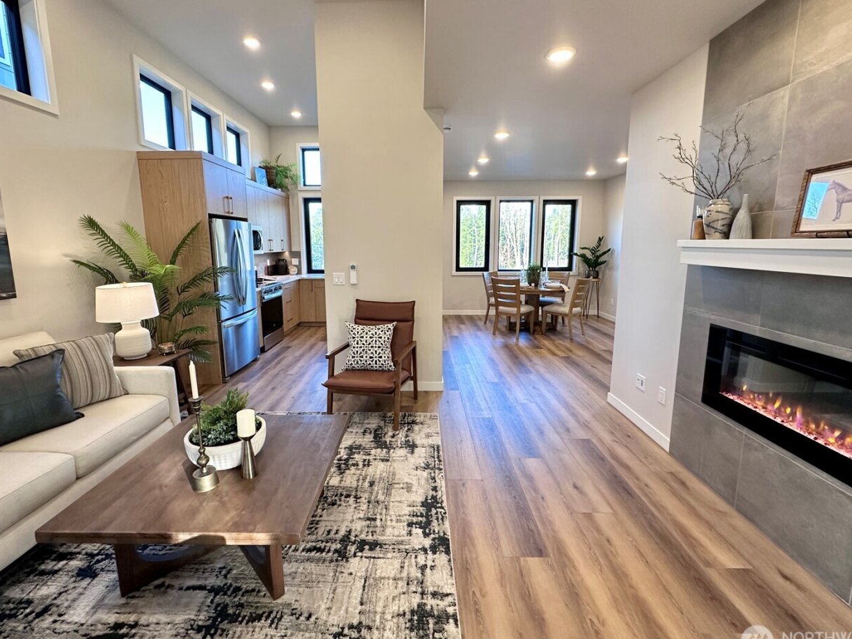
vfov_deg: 78.0
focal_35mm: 16
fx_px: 394
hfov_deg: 94.5
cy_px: 301
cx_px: 412
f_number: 2.2
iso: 250
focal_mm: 2.22
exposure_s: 1/120
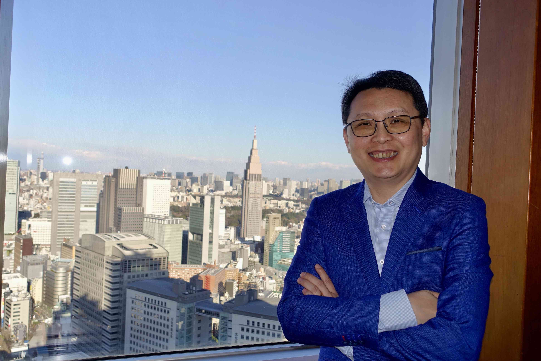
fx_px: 496
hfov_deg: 57.2
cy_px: 180
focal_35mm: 33
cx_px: 270
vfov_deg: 40.0
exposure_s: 1/200
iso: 125
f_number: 4
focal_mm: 12.2
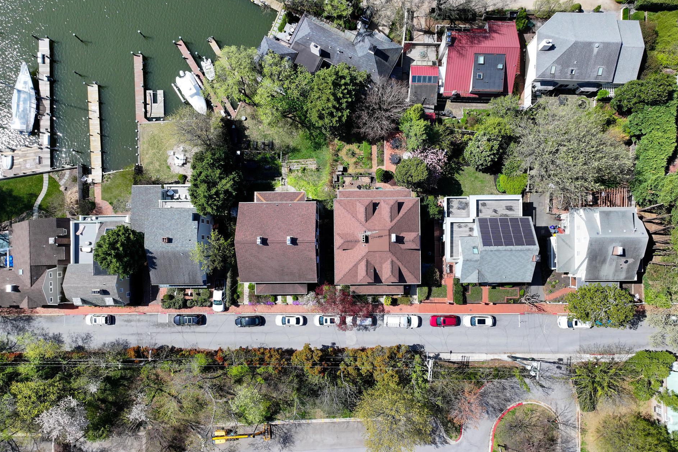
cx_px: 350
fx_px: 509
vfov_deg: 47.8
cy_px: 259
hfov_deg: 67.4
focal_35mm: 27
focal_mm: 12.29
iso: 150
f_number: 2.8
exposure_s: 1/2000
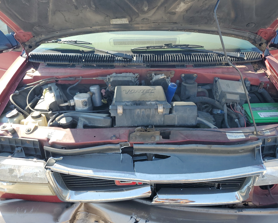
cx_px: 150
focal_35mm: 28
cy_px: 113
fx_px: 230
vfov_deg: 51.5
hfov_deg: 62.1
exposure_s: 1/588
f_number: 1.5
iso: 50
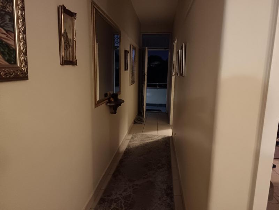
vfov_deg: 56.8
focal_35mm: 24
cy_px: 105
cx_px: 140
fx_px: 193
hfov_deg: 71.6
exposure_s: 1/14.3
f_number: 1.75
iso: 10306
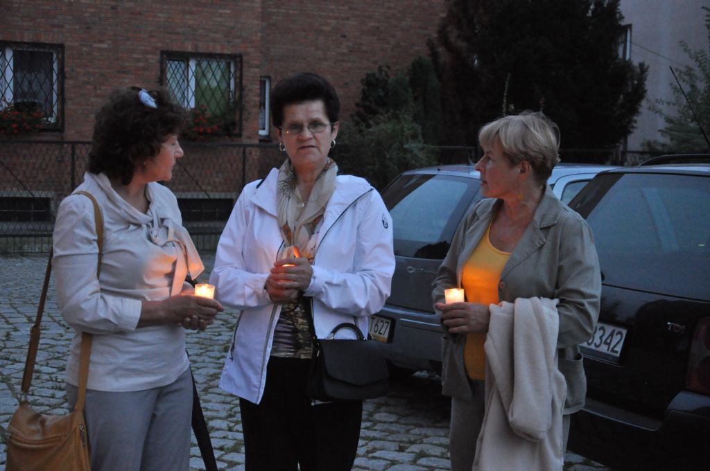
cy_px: 236
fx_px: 1123
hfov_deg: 35.1
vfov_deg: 23.7
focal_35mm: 57
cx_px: 355
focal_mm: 38
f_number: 4.5
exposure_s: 1/60
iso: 2000
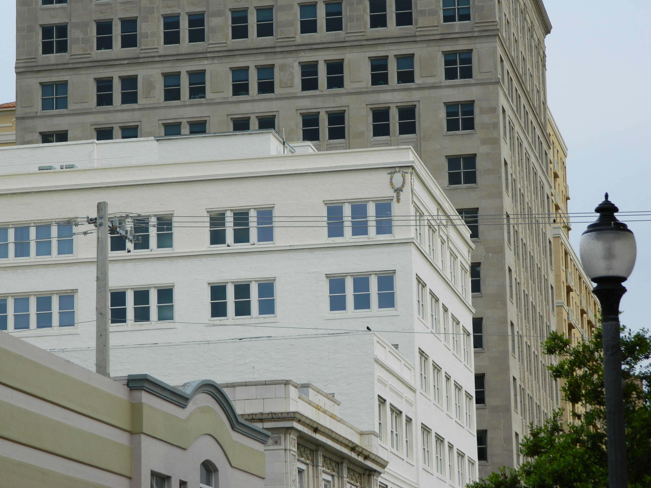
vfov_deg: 11.5
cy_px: 244
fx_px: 2426
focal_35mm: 129
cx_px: 326
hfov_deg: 15.3
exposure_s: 1/250
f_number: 4.7
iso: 80
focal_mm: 23.2
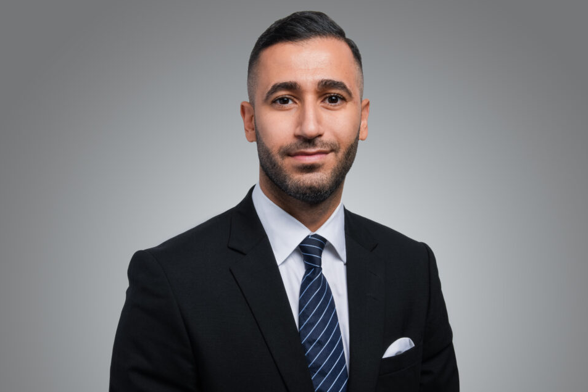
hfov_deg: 45.4
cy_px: 202
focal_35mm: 43
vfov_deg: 31.2
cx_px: 300
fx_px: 702
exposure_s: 1/200
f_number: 18
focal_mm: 40
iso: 80
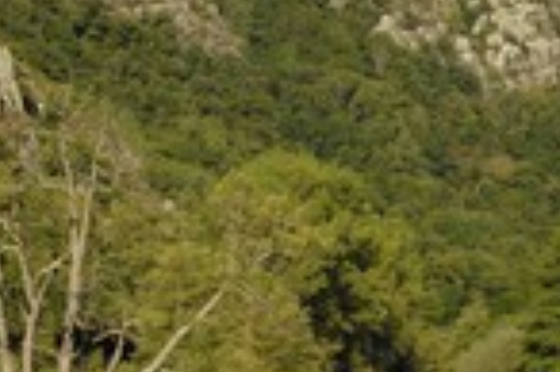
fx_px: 2144
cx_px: 270
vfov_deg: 9.9
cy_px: 253
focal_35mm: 138
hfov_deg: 14.9
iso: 100
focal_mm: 32
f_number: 8.5
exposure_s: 1/160
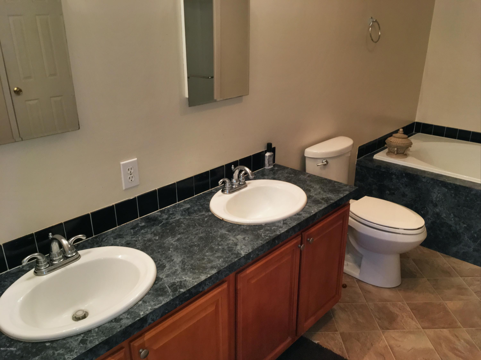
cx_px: 240
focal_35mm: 29
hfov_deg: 61.7
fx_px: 403
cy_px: 180
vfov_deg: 48.2
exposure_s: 1/30
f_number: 2.2
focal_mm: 4.15
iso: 100
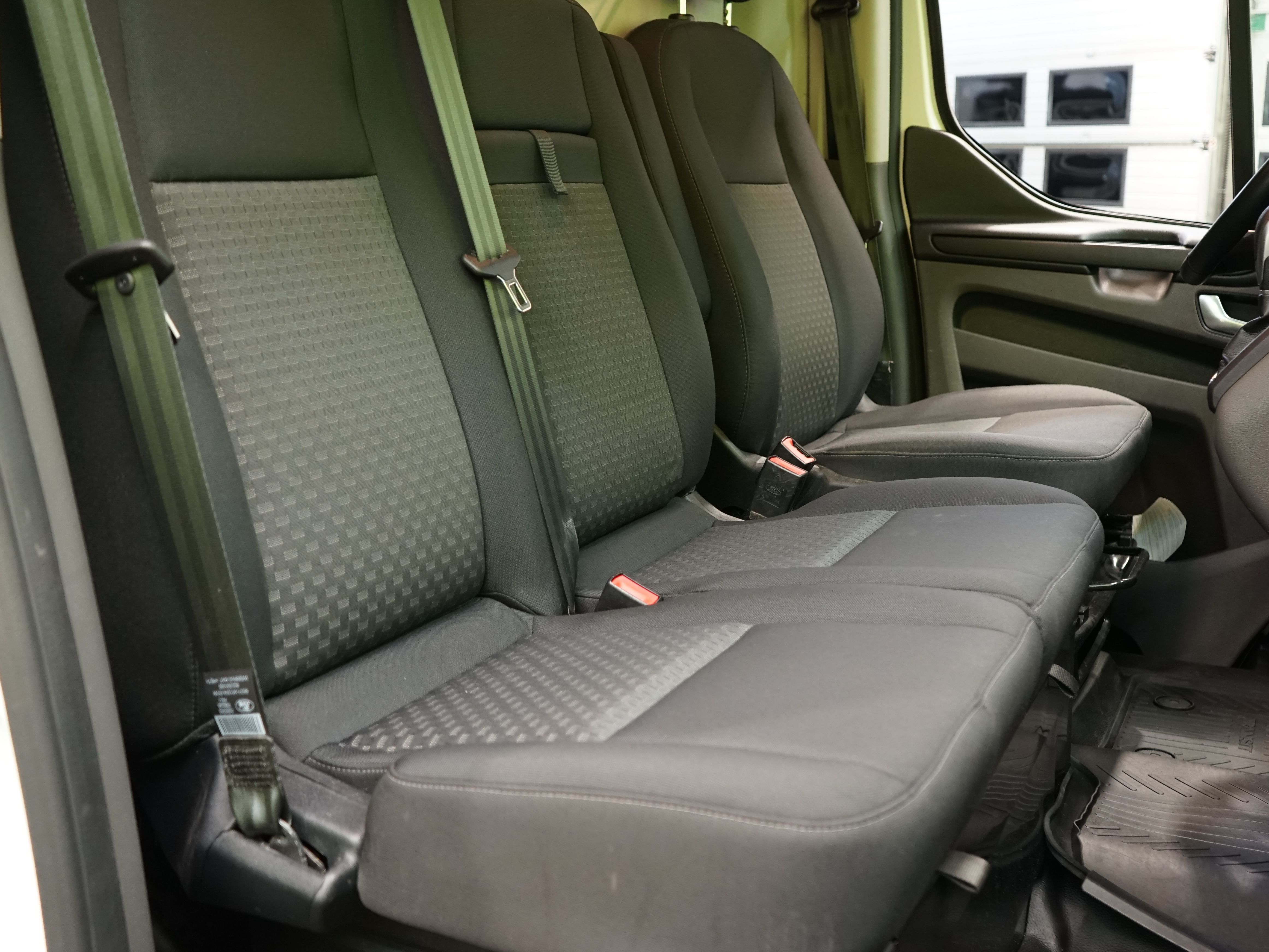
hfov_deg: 51.2
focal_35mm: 36
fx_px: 1320
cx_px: 727
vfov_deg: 39.6
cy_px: 450
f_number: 4
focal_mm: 29
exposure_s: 1/20
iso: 1250
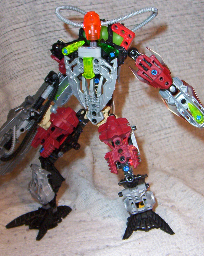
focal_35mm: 48
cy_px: 115
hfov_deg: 31.4
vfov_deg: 38.7
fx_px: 362
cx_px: 111
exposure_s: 1/30
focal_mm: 5.54
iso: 140
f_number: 2.76
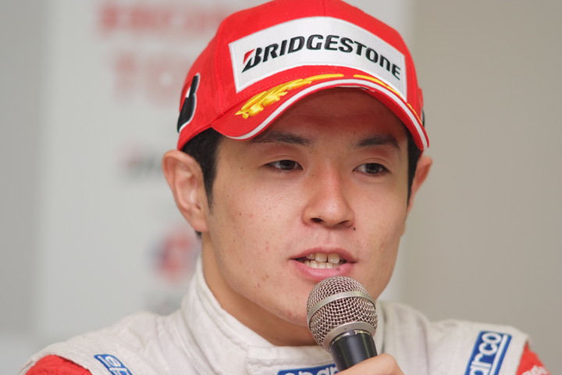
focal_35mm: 270
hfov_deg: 7.6
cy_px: 188
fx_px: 4215
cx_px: 281
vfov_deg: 5.1
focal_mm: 180
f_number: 2.8
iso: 200
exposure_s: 1/125
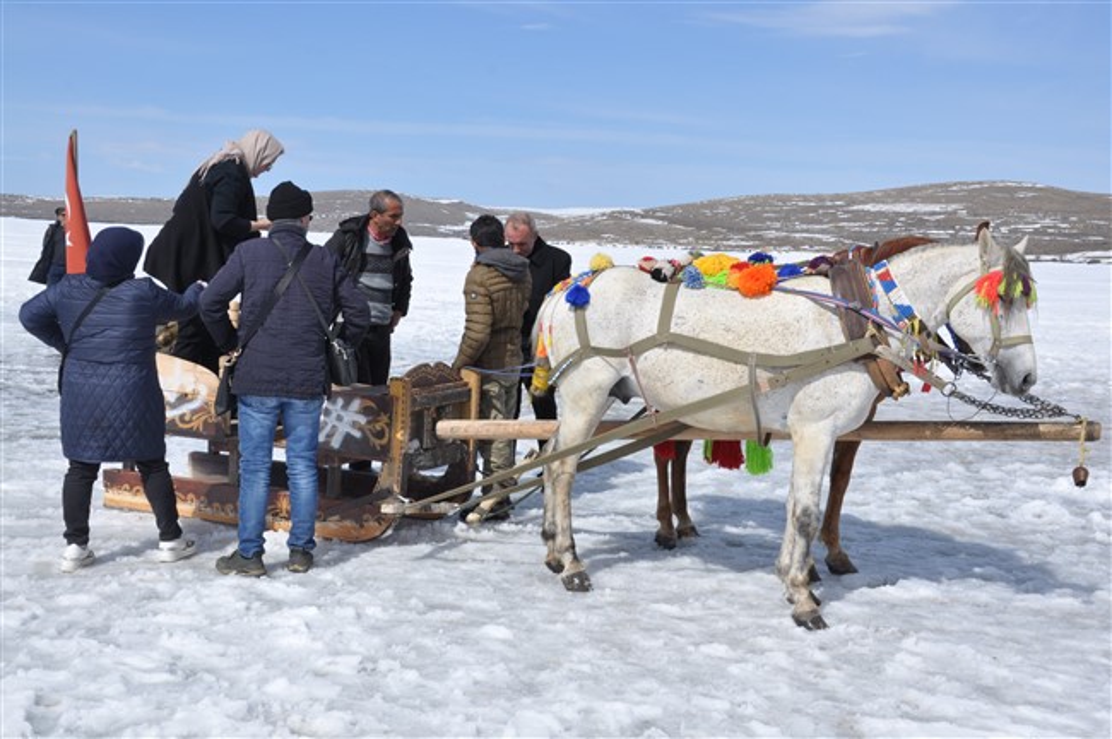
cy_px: 370
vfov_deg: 29.8
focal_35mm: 45
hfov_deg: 43.6
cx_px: 556
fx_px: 1389
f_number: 14
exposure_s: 1/640
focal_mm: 30
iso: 400
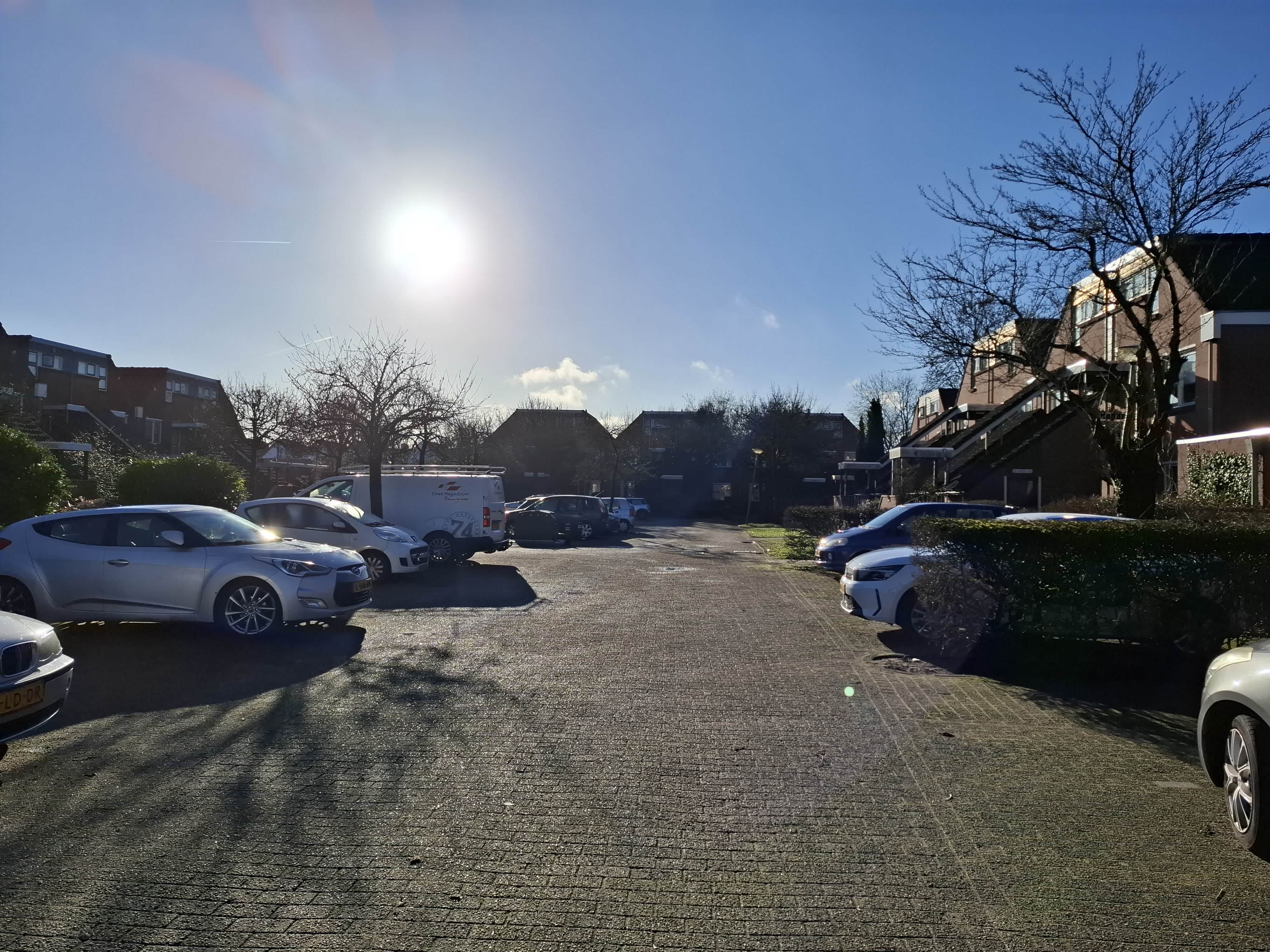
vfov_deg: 58.9
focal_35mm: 23
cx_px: 635
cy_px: 476
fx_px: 844
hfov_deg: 73.9
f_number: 1.8
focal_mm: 5.5
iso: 50
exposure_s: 1/6757
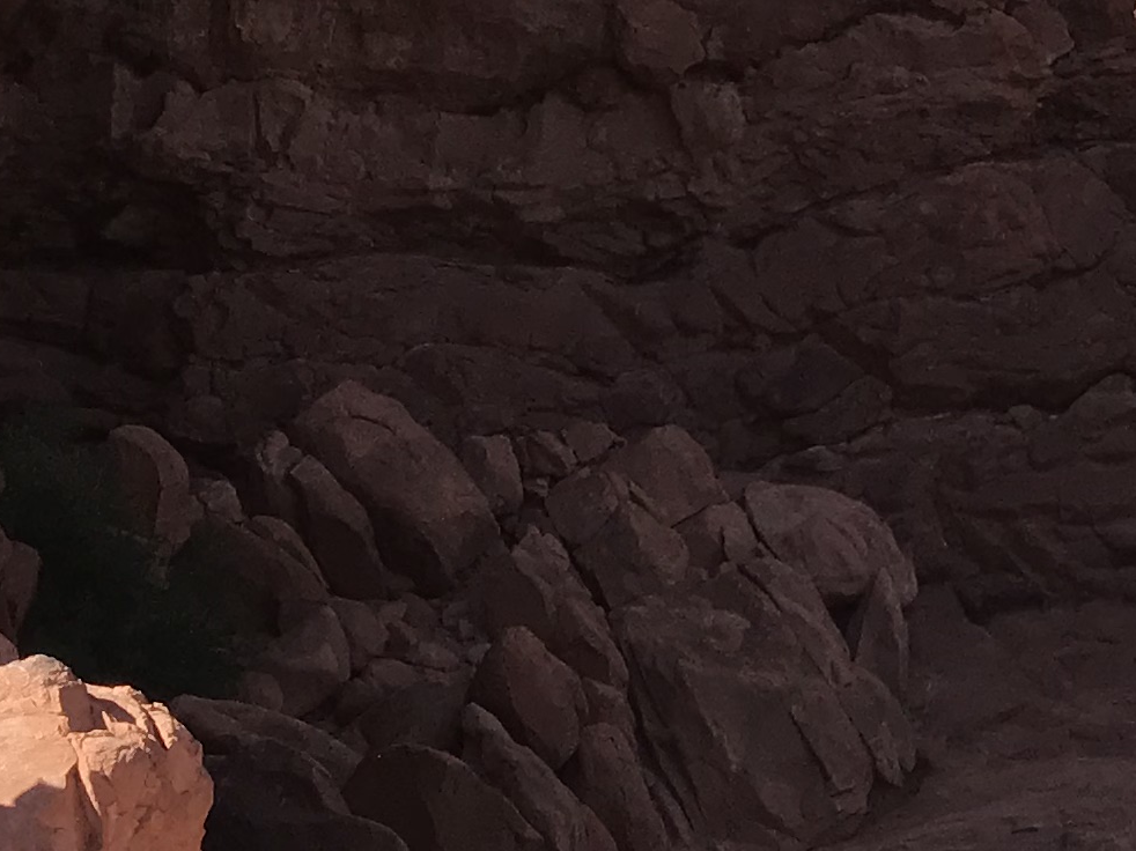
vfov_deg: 12.7
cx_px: 1373
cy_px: -65
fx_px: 3773
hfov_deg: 16.4
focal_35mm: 115
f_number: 1.8
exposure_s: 1/939
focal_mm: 3.99
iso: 20
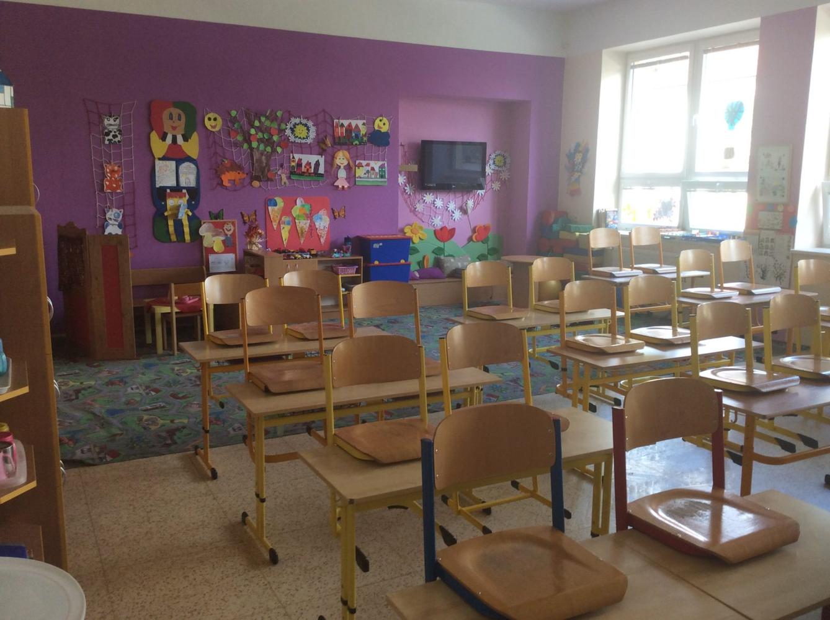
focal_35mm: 32
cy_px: 310
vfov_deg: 44.0
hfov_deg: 56.9
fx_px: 766
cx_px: 415
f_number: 2.4
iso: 40
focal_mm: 3.3
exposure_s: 1/33
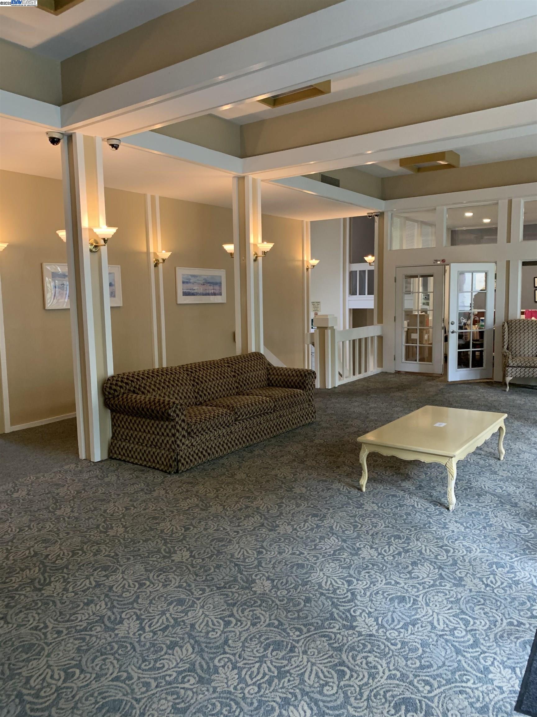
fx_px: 538
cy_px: 358
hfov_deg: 53.1
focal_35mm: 26
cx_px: 268
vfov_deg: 67.3
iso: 250
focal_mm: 4.25
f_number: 1.8
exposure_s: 1/40
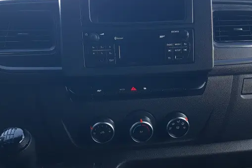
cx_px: 127
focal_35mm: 34
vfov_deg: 38.8
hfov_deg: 55.8
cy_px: 94
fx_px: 238
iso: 125
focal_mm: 4.2
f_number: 1.7
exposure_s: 1/60
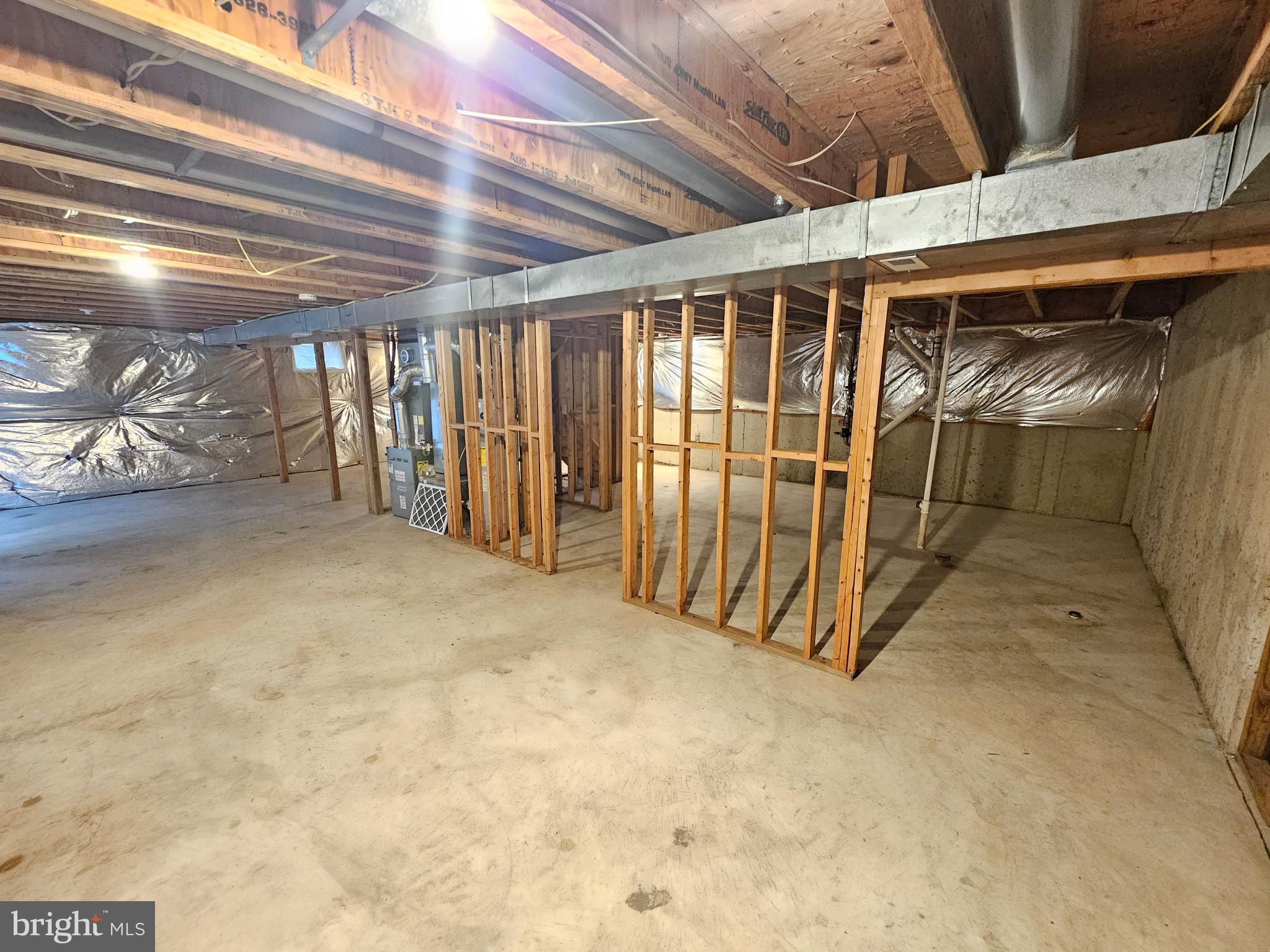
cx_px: 635
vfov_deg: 89.9
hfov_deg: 106.2
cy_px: 476
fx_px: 477
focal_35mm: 13
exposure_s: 1/24
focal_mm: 2.2
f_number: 2.2
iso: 1000
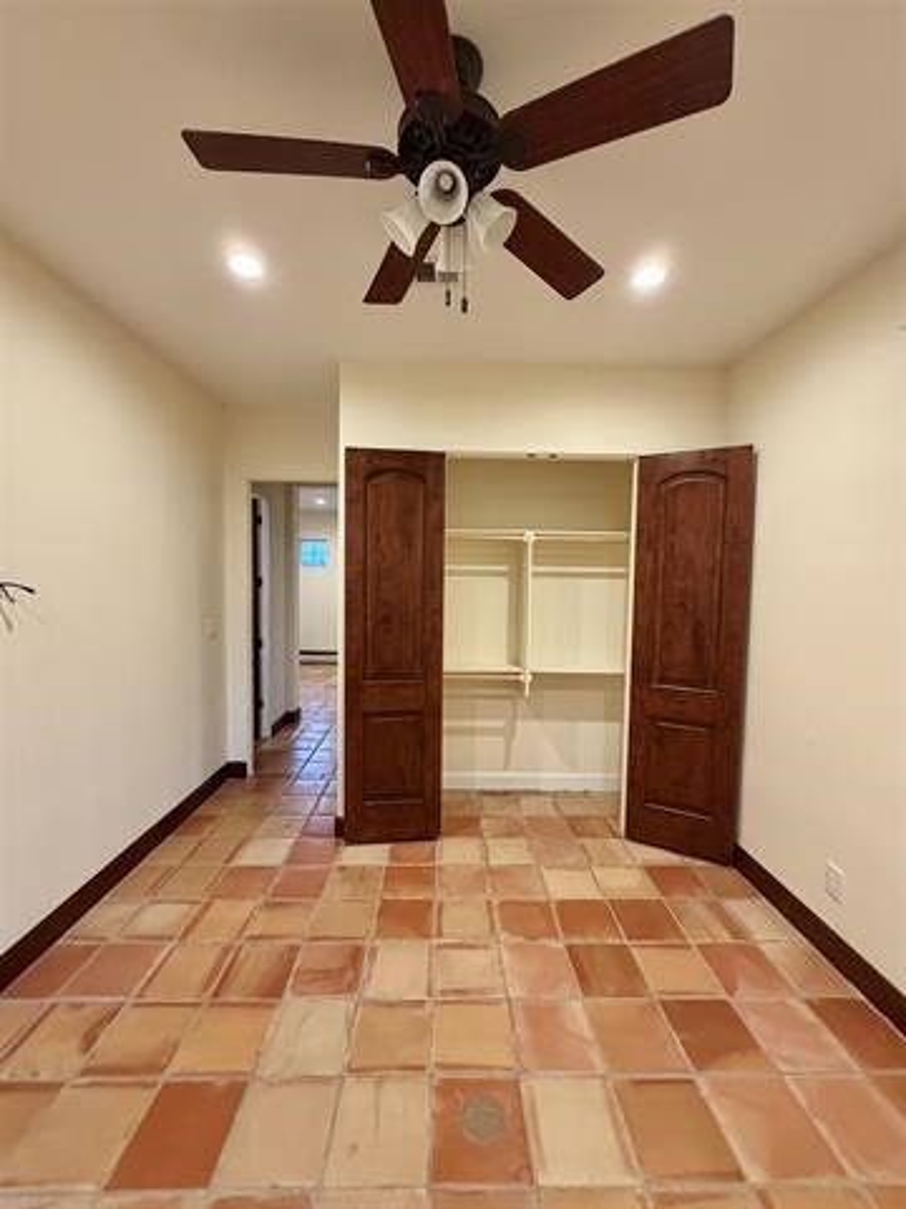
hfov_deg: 85.7
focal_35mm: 14
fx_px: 489
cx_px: 453
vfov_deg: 102.1
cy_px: 604
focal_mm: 2.22
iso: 500
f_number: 2.2
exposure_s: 1/60
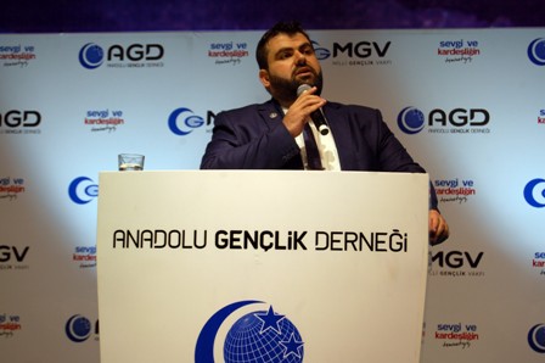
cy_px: 182
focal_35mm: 82
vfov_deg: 16.5
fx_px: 1248
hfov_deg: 24.6
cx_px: 272
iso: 400
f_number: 5.6
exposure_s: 1/100
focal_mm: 55
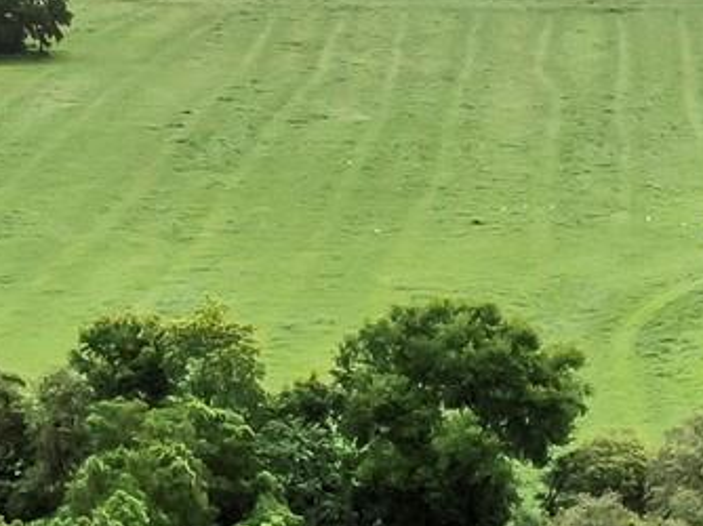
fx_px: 2334
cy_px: 442
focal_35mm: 115
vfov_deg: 12.8
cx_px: 627
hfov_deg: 16.9
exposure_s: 1/800
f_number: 2.8
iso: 100
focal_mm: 4.39
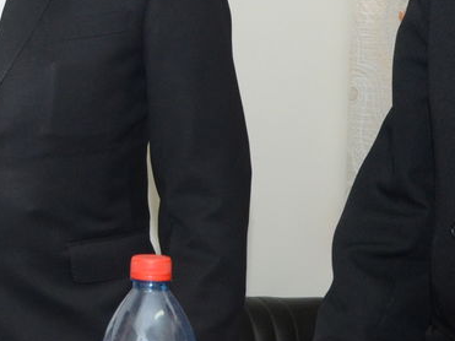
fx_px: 2142
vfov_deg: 9.1
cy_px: 89
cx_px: -364
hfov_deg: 11.3
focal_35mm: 163
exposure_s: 1/160
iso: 1250
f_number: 7.1
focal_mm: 30
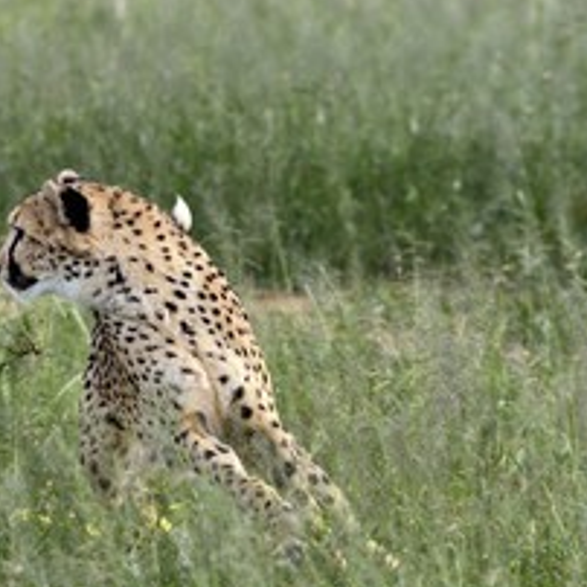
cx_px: -9
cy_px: 384
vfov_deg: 5.0
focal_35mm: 353
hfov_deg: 5.0
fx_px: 6772
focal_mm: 200
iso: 400
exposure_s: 1/1000
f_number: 5
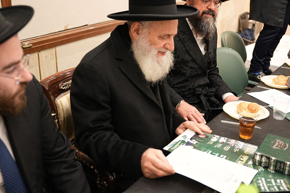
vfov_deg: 33.0
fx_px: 325
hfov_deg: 48.0
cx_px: 157
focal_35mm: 40
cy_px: 78
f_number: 2.8
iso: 4000
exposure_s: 1/320
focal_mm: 32.3
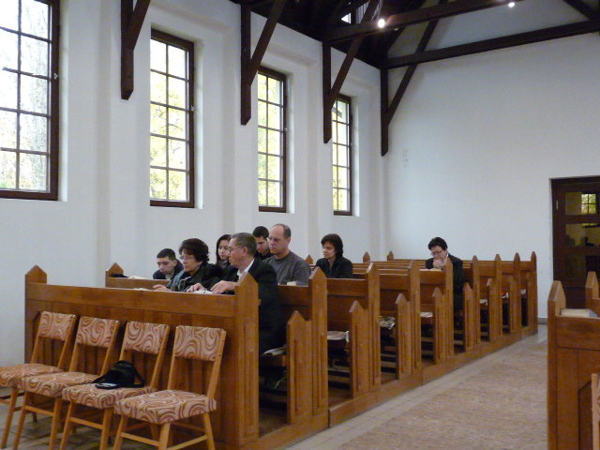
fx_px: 607
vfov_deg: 40.7
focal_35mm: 35
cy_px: 225
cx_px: 300
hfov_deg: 52.6
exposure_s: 1/50
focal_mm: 4.8
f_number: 2.8
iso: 800
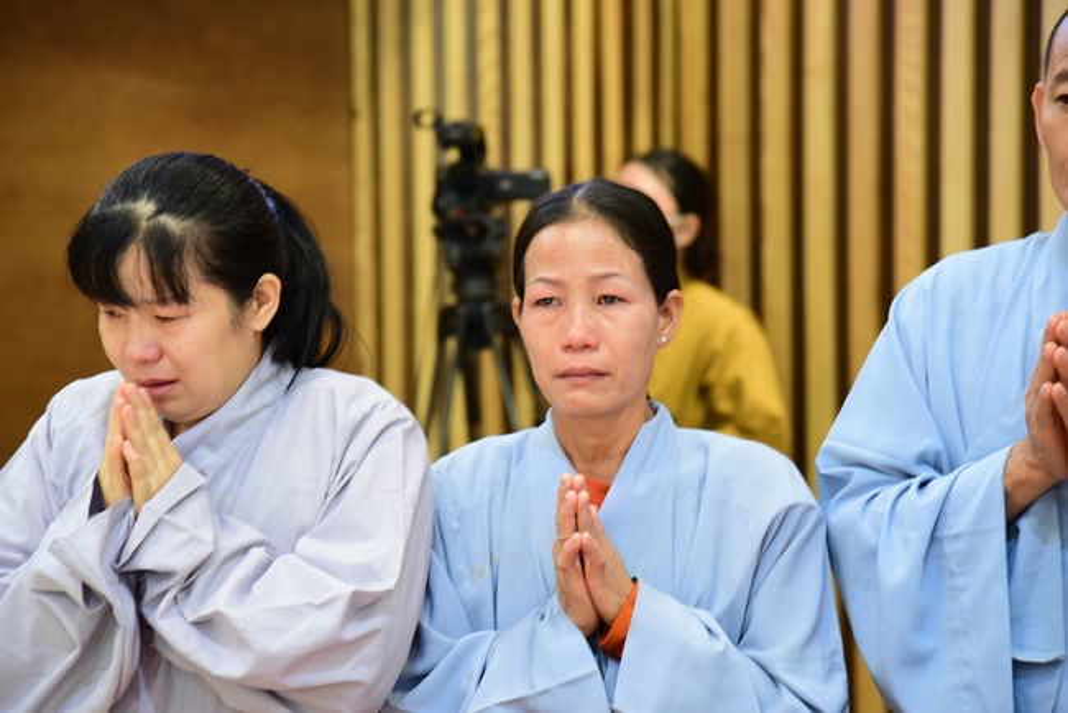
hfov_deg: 17.1
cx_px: 534
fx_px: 3561
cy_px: 356
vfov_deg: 11.4
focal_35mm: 120
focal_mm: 120
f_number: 4.5
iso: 1250
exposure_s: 1/20
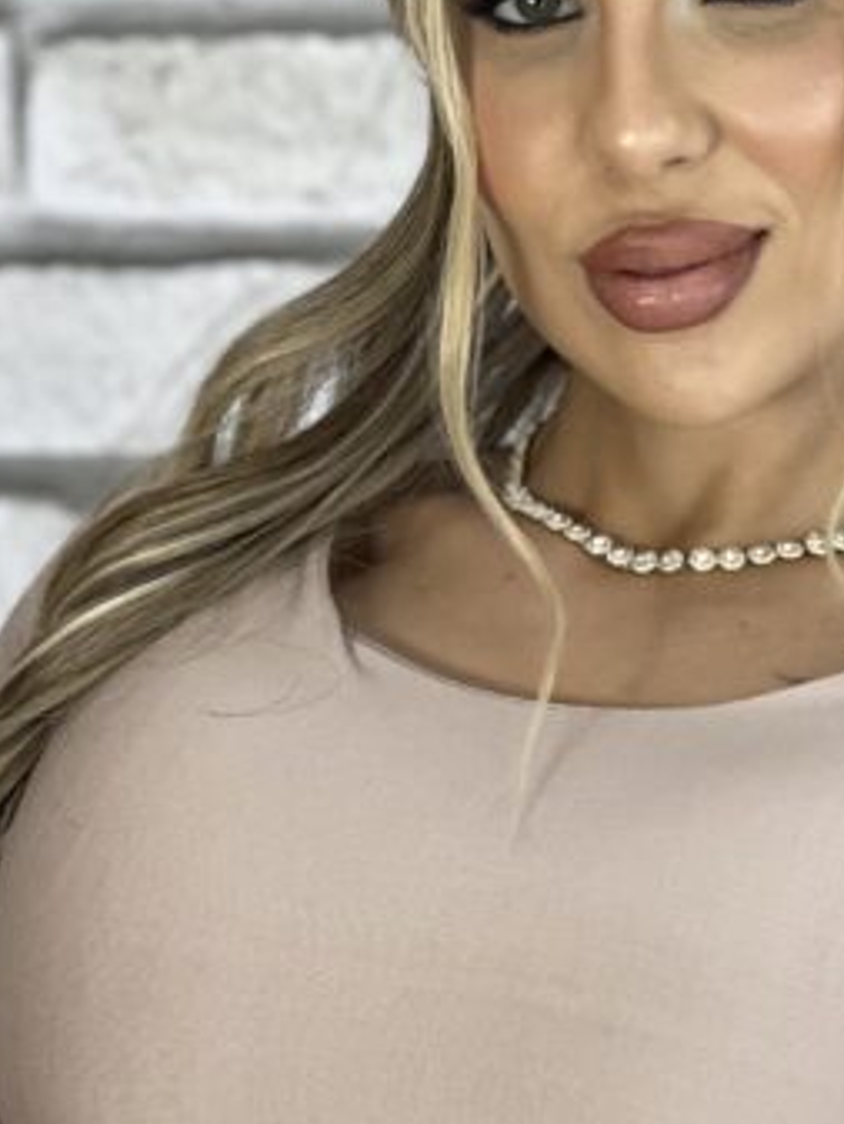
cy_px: 762
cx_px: 594
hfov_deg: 7.0
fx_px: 6920
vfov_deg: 9.3
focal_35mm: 213
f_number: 2.8
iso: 100
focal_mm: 9
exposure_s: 1/120
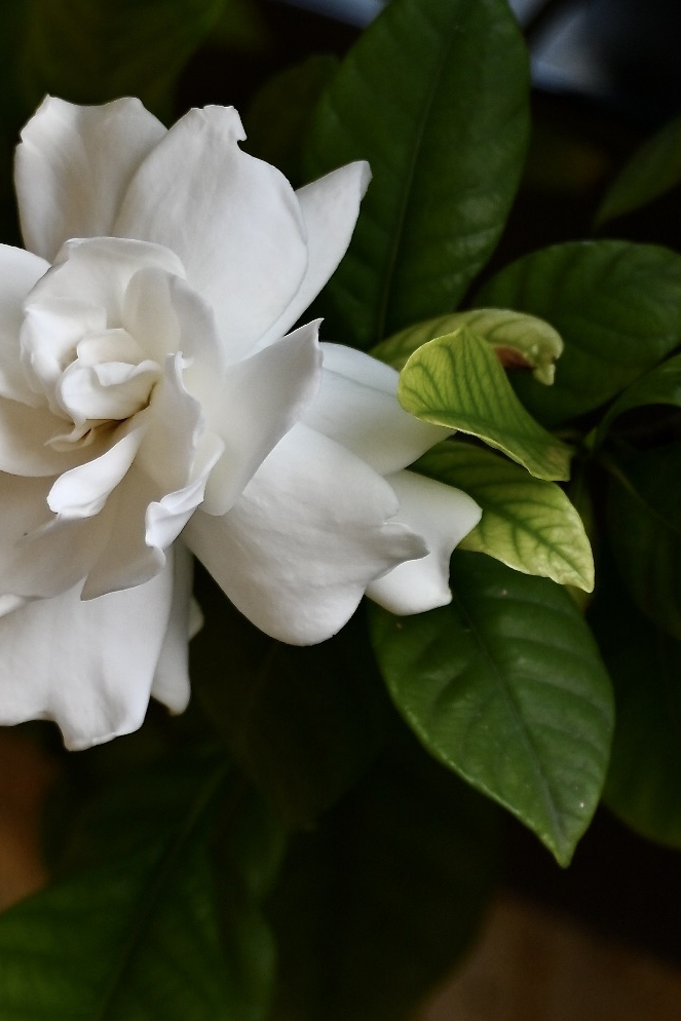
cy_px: 329
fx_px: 25271
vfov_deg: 2.3
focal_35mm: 891
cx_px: 144
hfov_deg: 1.5
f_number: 5.6
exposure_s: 1/500
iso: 360
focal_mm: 300
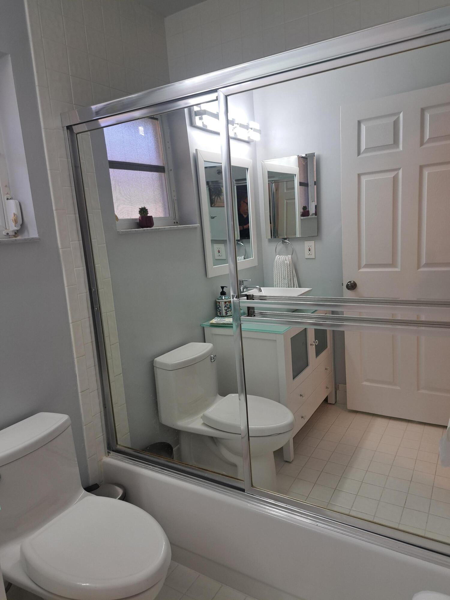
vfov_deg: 71.6
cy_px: 300
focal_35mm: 24
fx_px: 416
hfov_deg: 56.8
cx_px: 225
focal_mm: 5.23
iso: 50
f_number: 1.8
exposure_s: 1/60
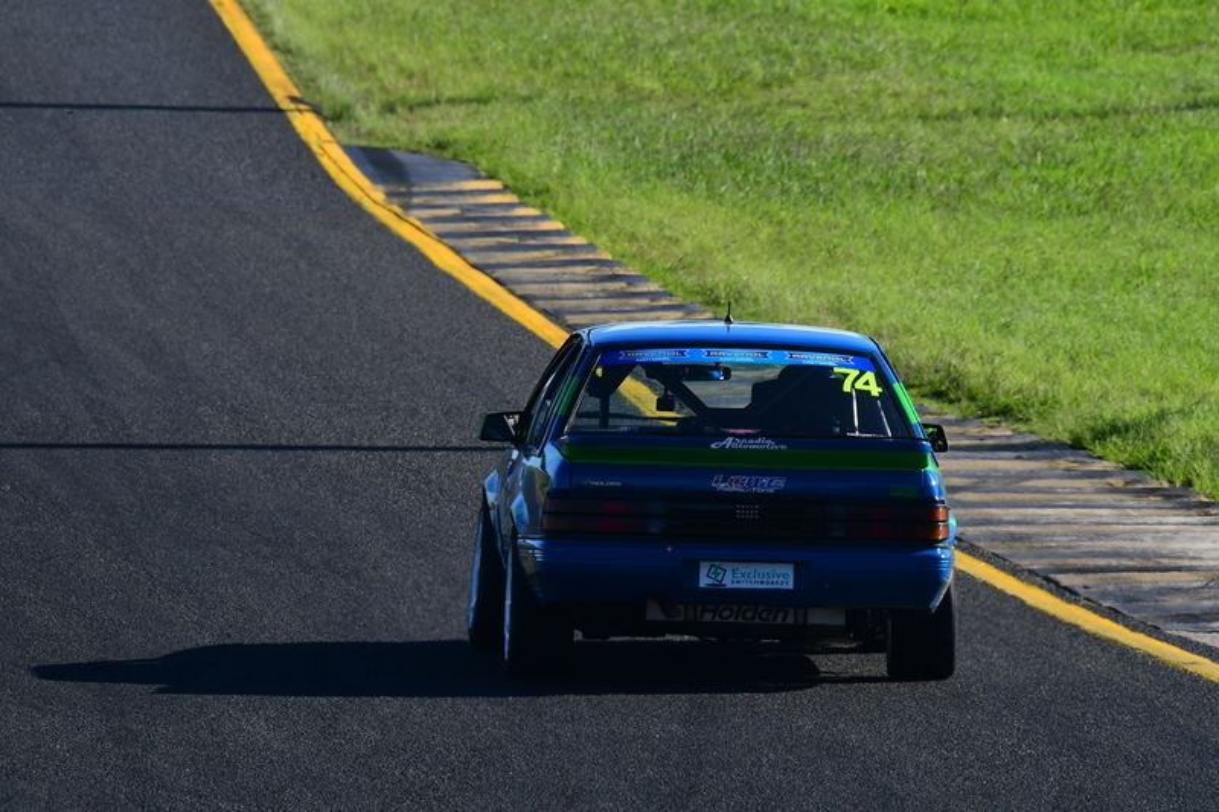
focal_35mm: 750
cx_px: 610
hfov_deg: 2.8
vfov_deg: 1.8
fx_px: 25389
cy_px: 406
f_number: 11
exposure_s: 1/640
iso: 500
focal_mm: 500
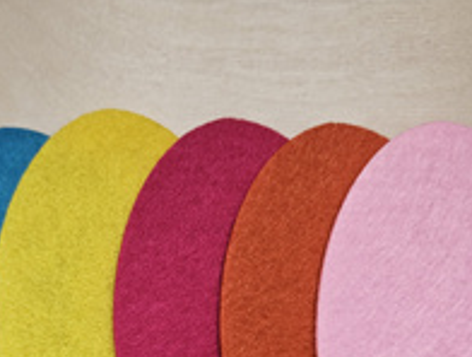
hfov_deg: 45.3
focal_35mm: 41
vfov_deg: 33.7
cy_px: 310
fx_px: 560
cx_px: 181
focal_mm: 5.4
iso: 500
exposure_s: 1/142
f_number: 1.8
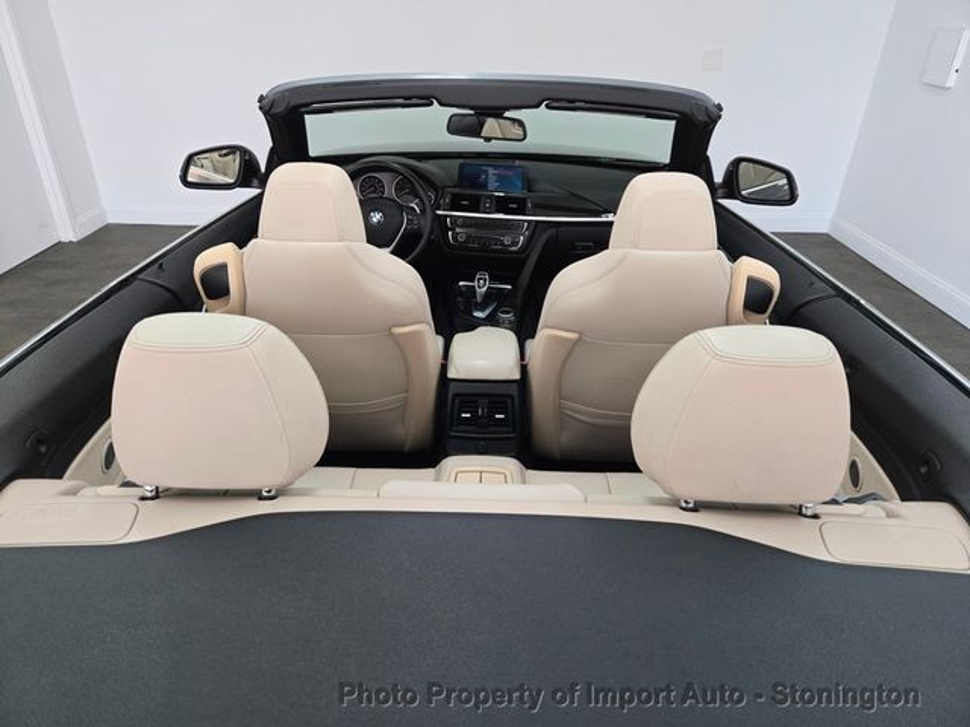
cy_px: 364
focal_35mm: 23
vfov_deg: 58.9
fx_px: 644
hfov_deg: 73.9
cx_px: 485
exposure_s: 1/120
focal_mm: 5.4
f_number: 1.8
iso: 160
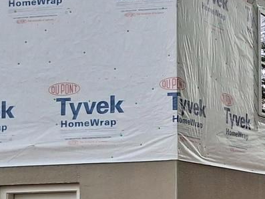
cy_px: 173
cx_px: 498
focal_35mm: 129
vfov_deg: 11.4
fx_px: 988
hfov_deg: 13.5
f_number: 1.8
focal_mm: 4.69
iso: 32
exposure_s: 1/879
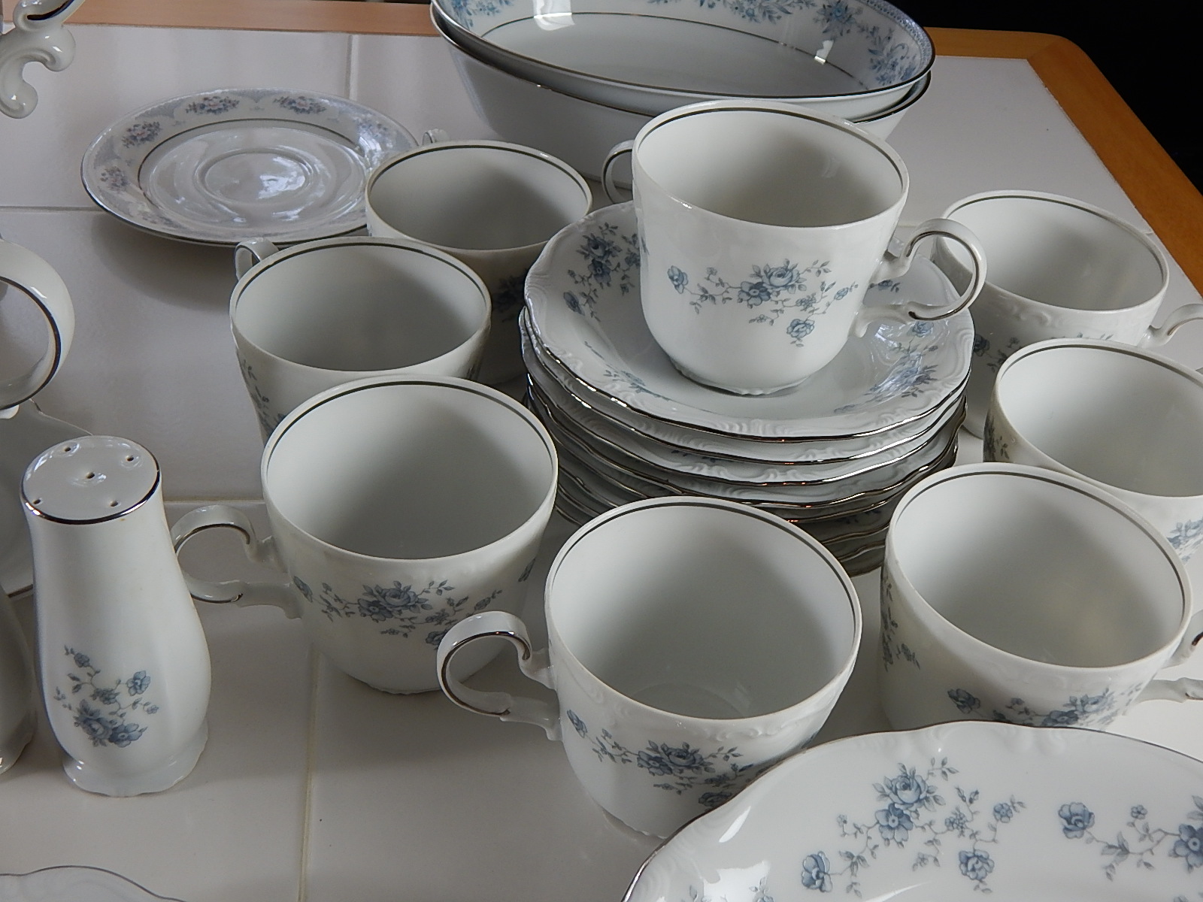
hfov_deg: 43.9
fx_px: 1494
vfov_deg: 33.6
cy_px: 451
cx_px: 602
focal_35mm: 43
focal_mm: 7.7
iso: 125
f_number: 3.6
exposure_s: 1/30
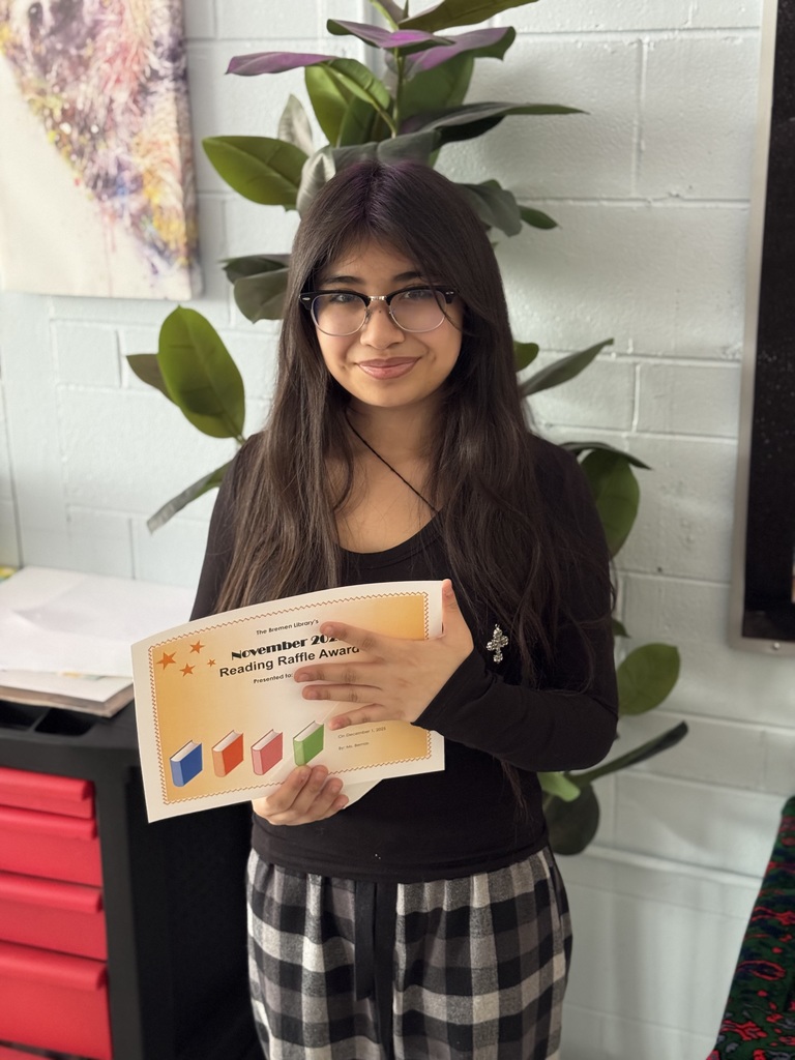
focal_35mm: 48
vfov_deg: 39.7
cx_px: 398
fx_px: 1470
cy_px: 530
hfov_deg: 30.3
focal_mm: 6.76
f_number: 1.78
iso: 500
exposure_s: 1/39
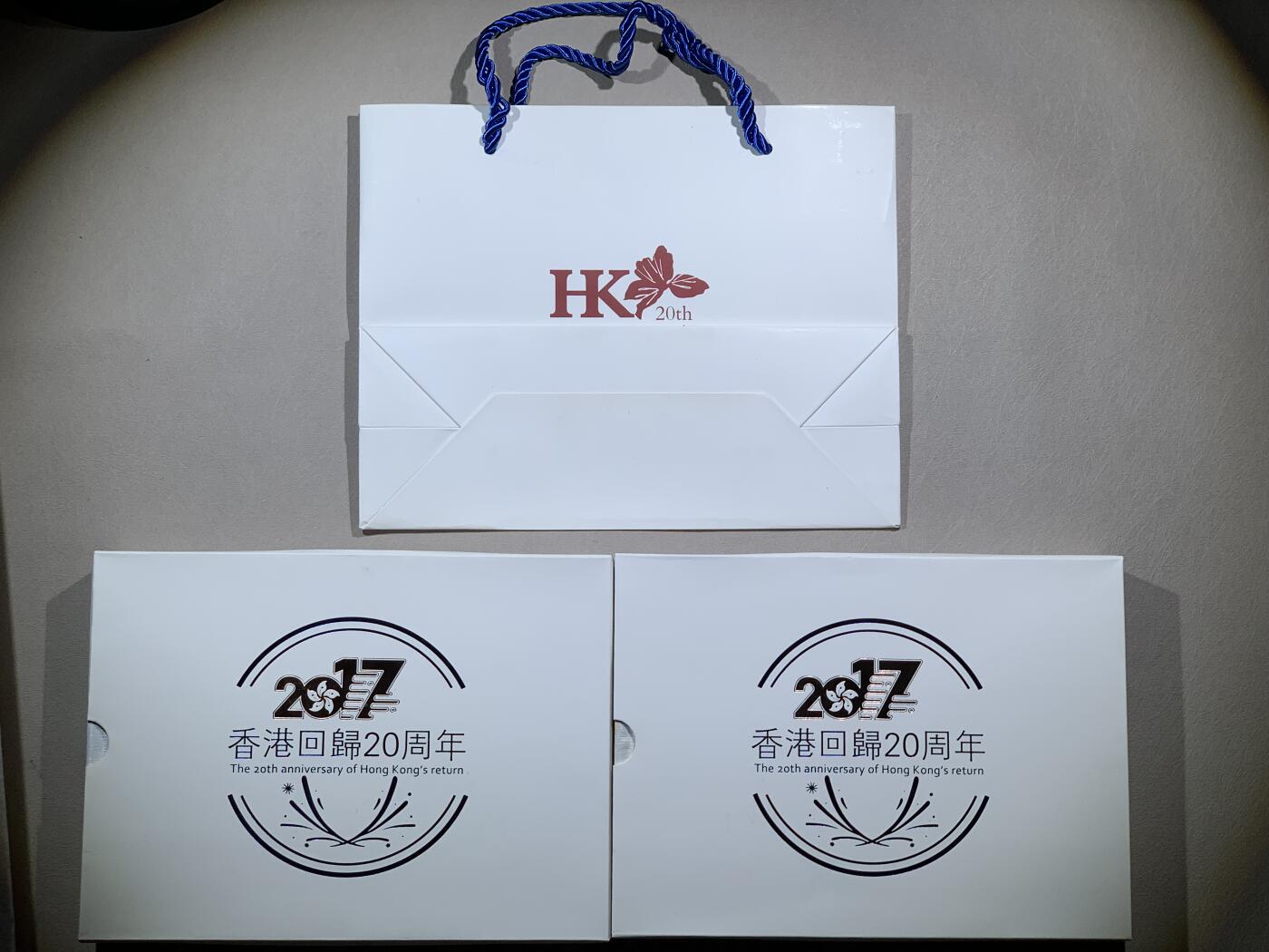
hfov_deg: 36.8
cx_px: 634
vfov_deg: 28.0
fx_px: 1906
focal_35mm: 52
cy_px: 476
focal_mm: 6
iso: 16
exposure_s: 1/1597
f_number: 2.4
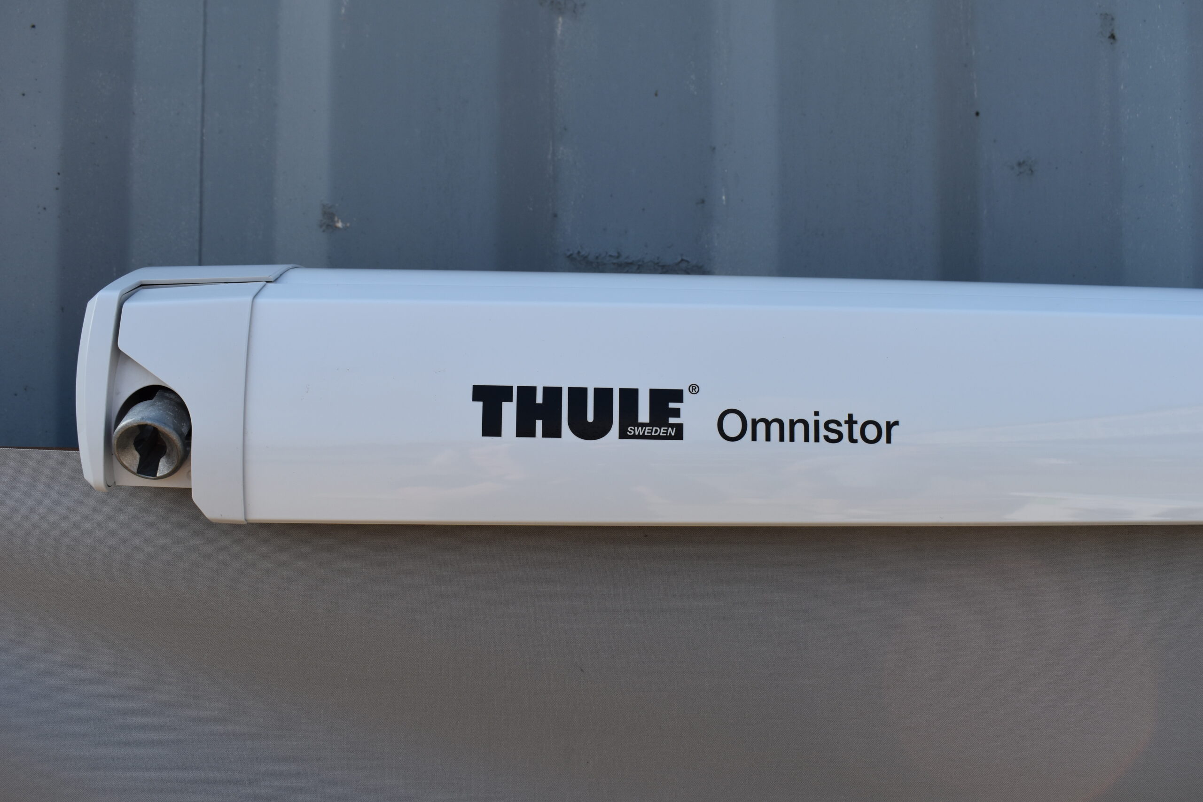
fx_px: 1002
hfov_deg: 61.9
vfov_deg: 43.6
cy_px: 401
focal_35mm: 30
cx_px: 602
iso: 200
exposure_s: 1/500
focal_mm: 20
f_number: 8
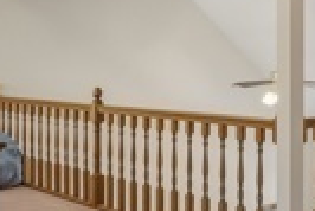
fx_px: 631
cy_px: 59
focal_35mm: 72
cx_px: 275
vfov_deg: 18.9
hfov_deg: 27.2
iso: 250
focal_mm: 16
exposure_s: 1/40
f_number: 9
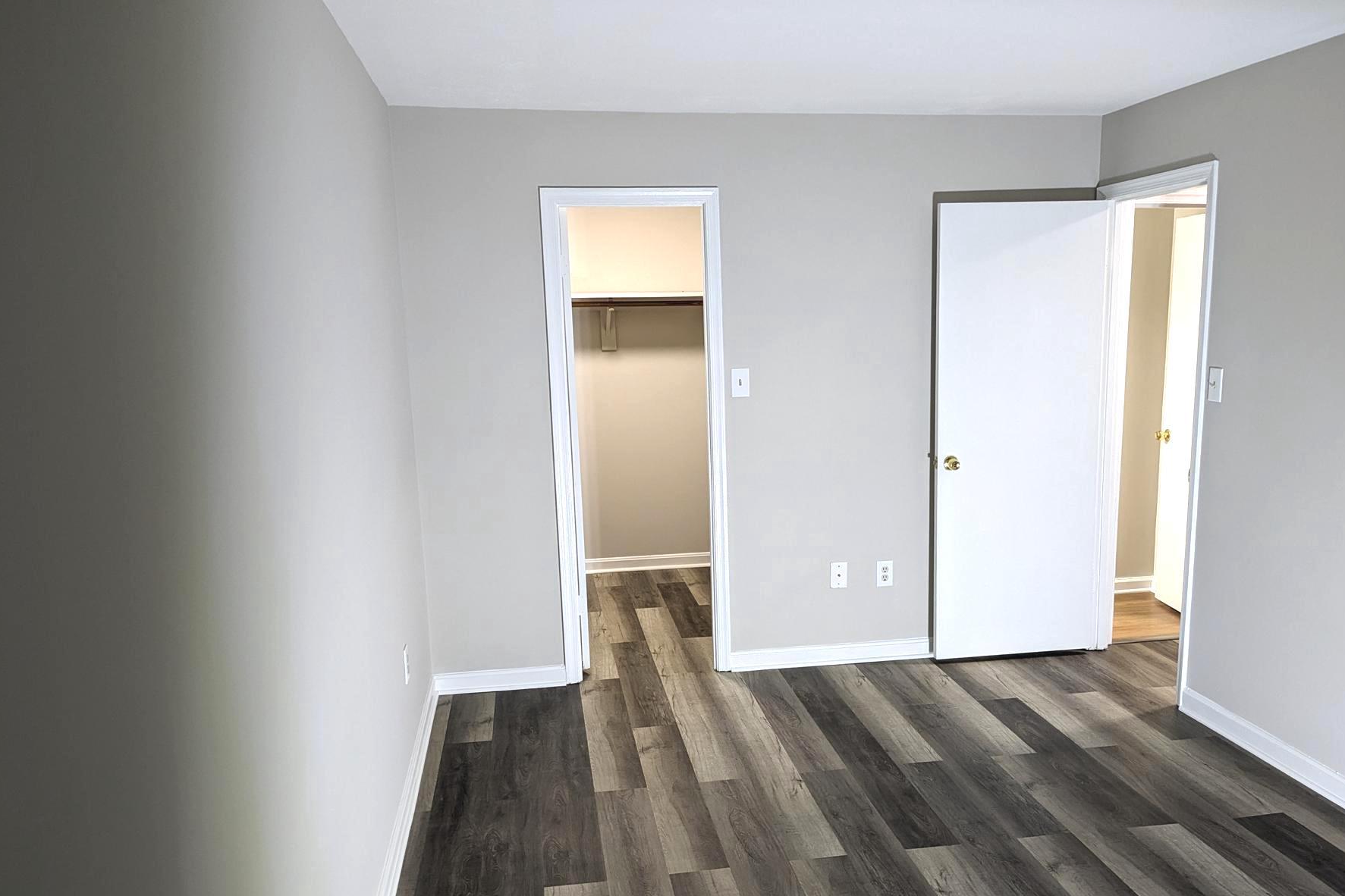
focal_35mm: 30
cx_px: 759
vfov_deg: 43.4
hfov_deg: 61.7
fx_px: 1121
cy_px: 534
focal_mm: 5.43
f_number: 1.89
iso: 139
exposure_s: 1/25
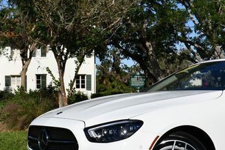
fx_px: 513
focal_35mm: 82
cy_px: 86
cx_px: 199
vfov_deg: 16.7
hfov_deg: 24.1
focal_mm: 21
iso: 100
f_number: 10
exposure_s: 1/400
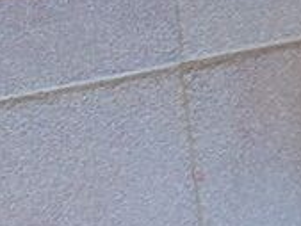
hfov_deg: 12.8
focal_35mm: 154
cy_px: -367
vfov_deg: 8.6
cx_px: 148
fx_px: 1340
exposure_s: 1/60
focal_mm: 4.6
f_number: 3.5
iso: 100
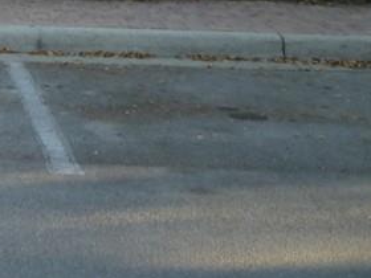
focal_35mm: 106
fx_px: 1136
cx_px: -254
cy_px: -193
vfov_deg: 12.9
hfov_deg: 16.2
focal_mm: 5.2
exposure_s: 1/80
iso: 80
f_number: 3.3
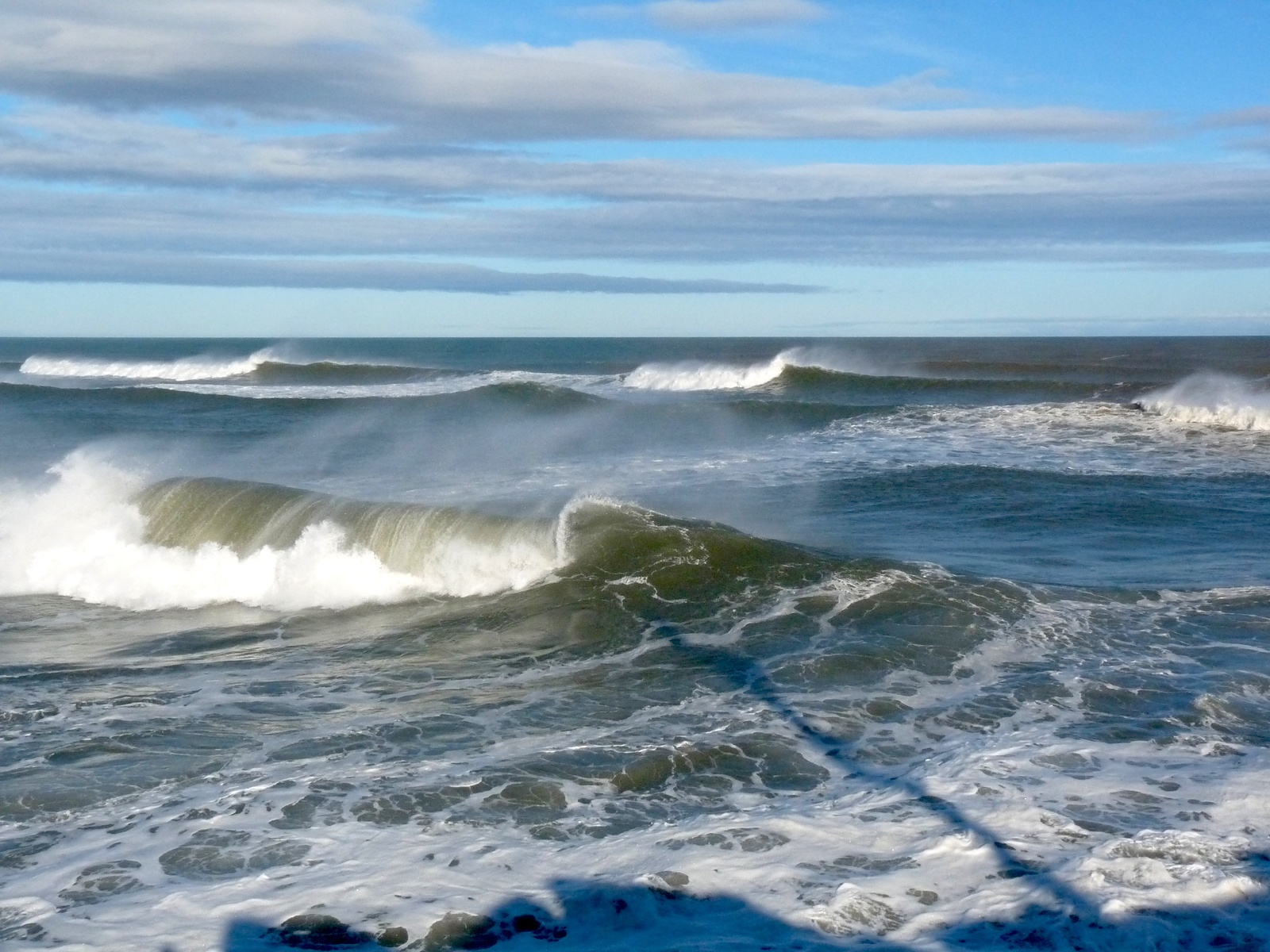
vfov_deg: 32.2
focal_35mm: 45
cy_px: 476
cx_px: 635
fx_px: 1651
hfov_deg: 42.1
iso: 400
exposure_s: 1/1600
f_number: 8
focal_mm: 8
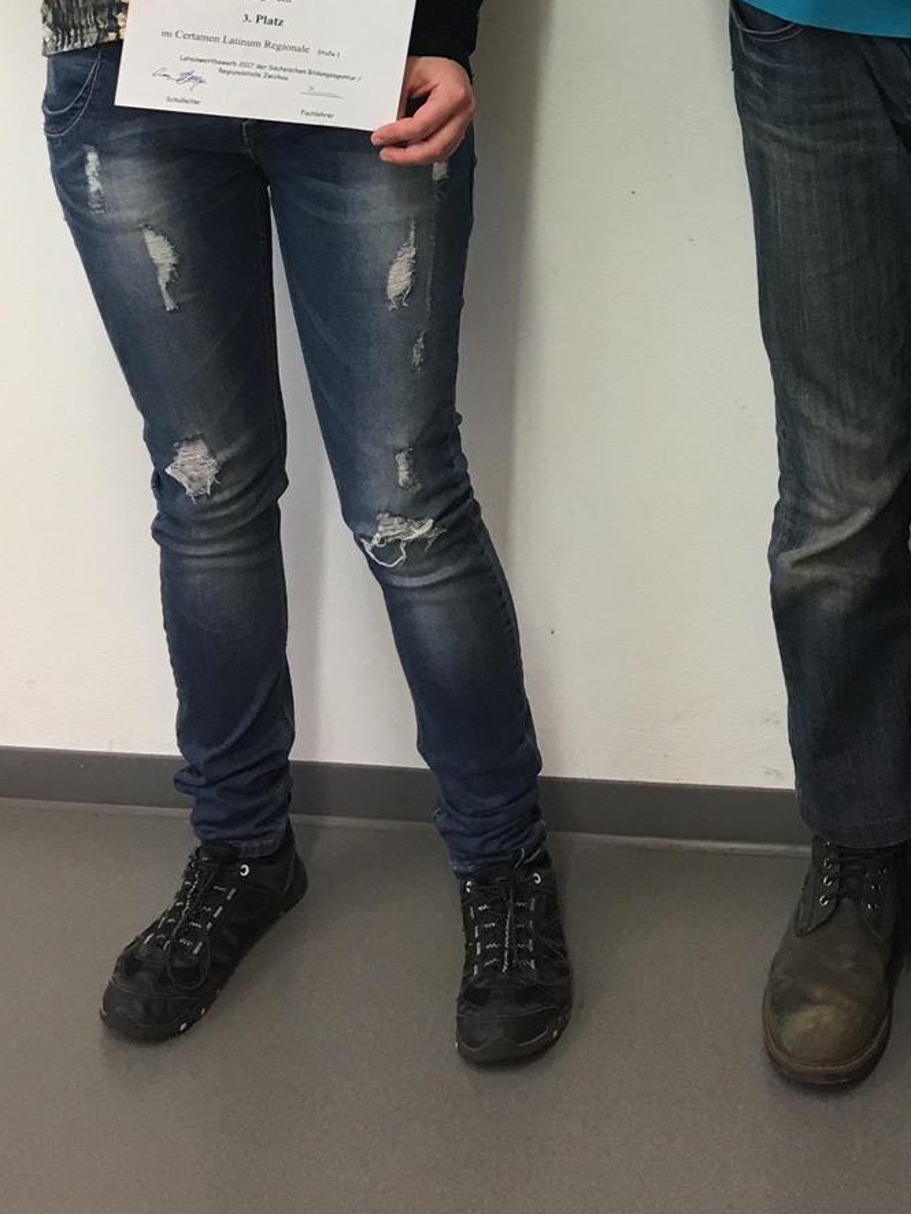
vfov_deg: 26.4
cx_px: 874
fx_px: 2350
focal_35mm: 67
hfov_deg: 21.3
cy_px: -159
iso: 40
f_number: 2.2
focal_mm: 4.15
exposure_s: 1/17
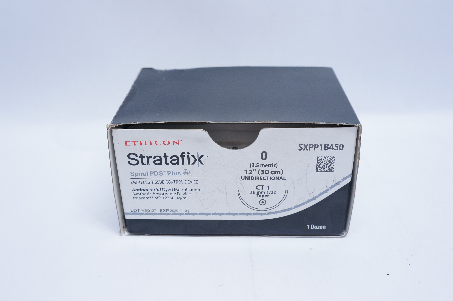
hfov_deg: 53.2
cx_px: 226
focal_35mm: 36
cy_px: 150
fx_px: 453
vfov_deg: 36.8
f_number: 5.6
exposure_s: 1/60
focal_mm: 24
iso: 800
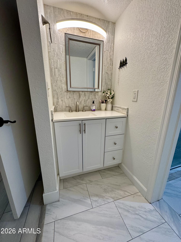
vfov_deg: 102.1
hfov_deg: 85.7
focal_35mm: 14
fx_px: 98
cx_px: 90
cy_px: 121
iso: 200
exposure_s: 1/120
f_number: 2.2
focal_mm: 2.22
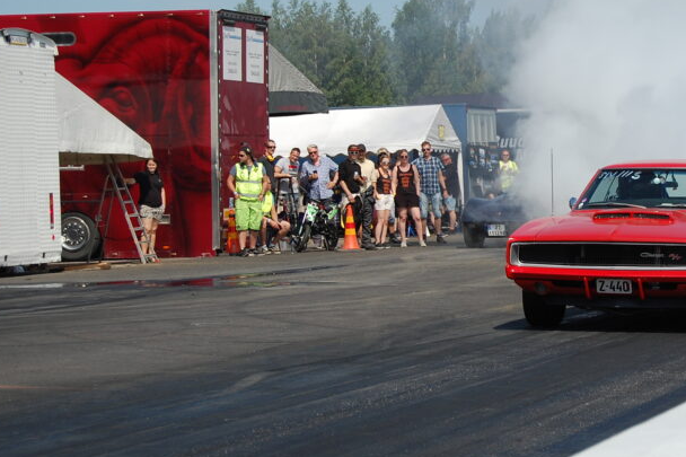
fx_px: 2645
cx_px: 525
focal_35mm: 139
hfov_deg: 14.7
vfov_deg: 9.9
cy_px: 170
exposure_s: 1/1250
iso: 200
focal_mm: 55
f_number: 5.6
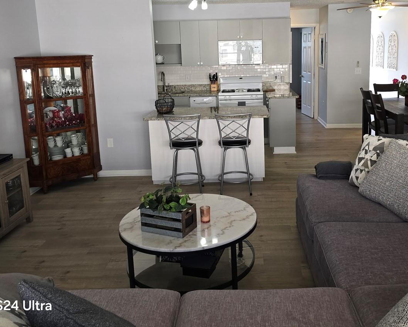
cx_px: 228
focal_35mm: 34
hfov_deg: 52.7
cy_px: 108
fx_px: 411
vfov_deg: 42.8
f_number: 1.7
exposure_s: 1/60
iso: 40
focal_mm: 6.3
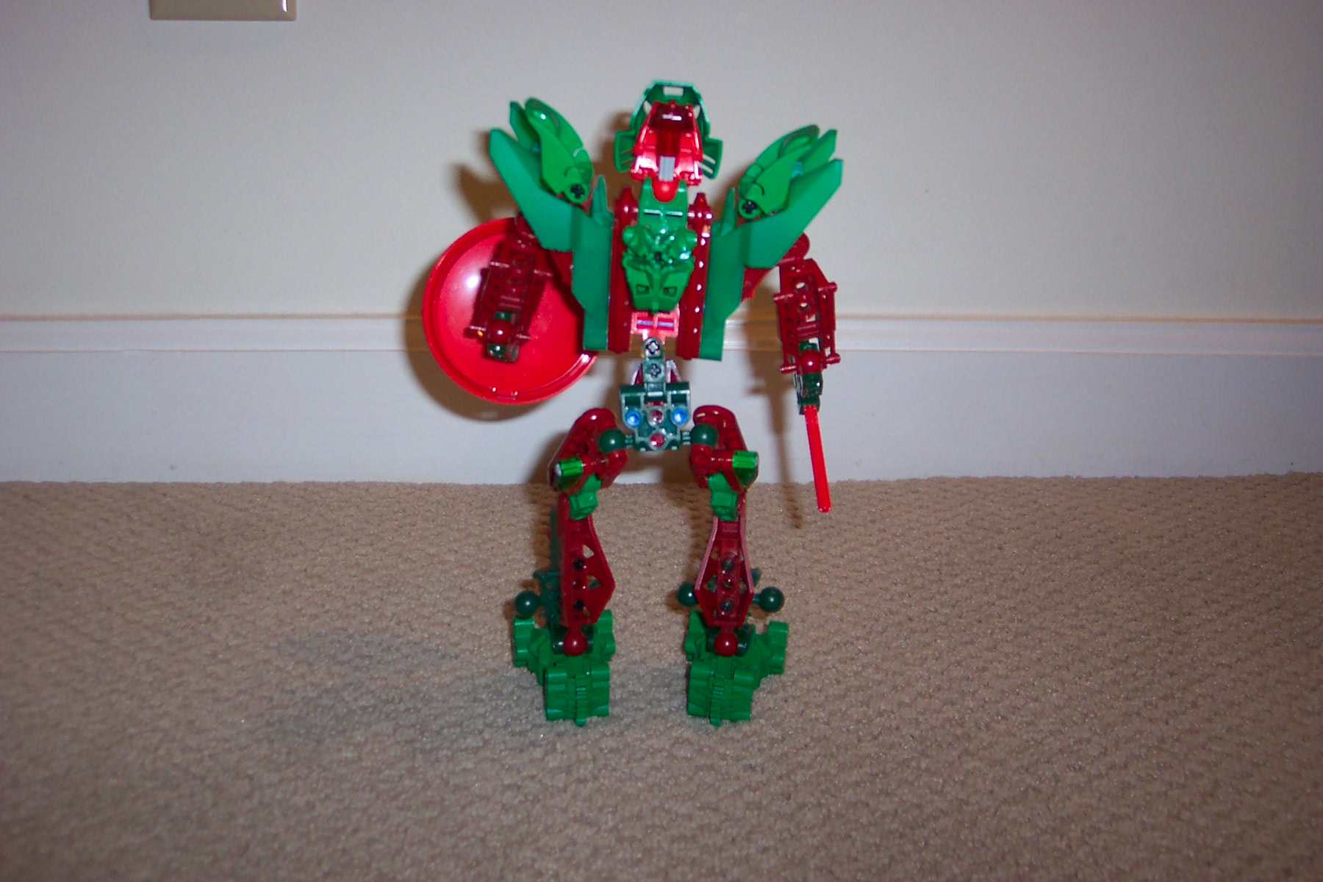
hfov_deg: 50.7
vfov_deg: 35.1
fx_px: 1396
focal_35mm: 38
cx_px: 662
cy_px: 441
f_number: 2.8
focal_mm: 8
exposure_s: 1/30
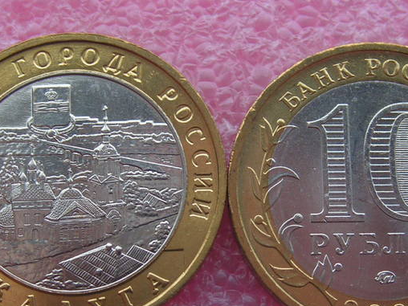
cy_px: 177
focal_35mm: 104
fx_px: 1226
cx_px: 230
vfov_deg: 14.2
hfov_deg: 18.9
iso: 100
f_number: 3.3
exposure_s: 1/80
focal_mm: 11
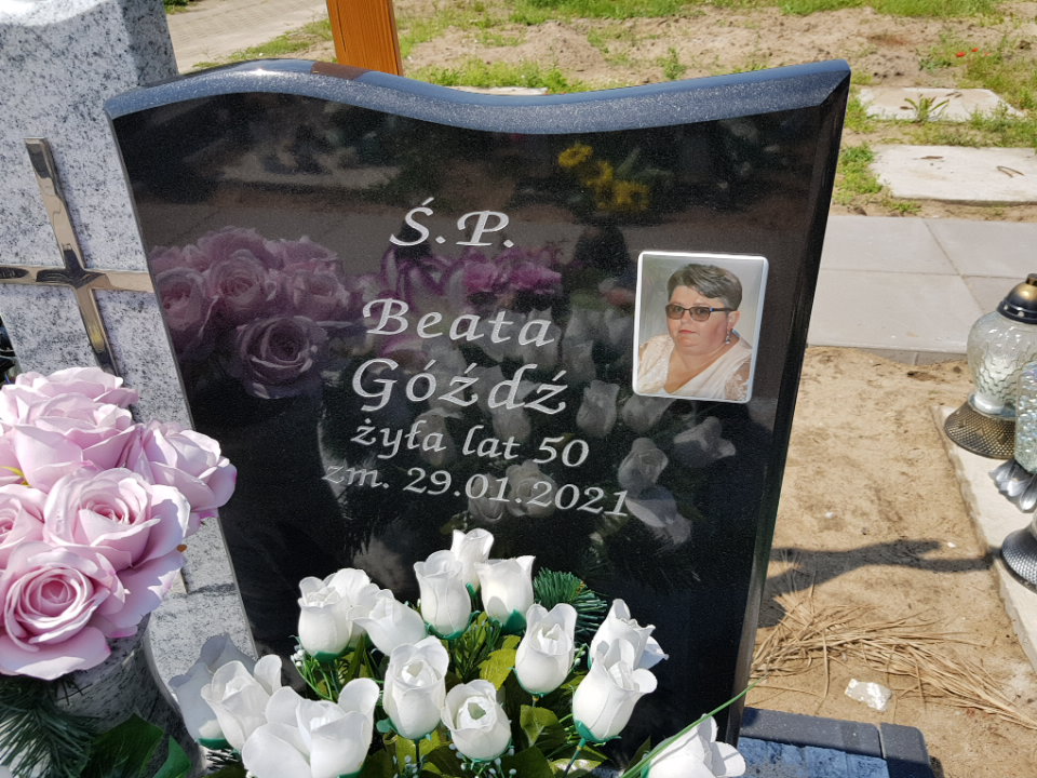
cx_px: 518
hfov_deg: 67.3
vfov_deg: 53.1
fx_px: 779
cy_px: 389
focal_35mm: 26
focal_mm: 4.2
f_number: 1.7
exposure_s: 1/2440
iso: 40
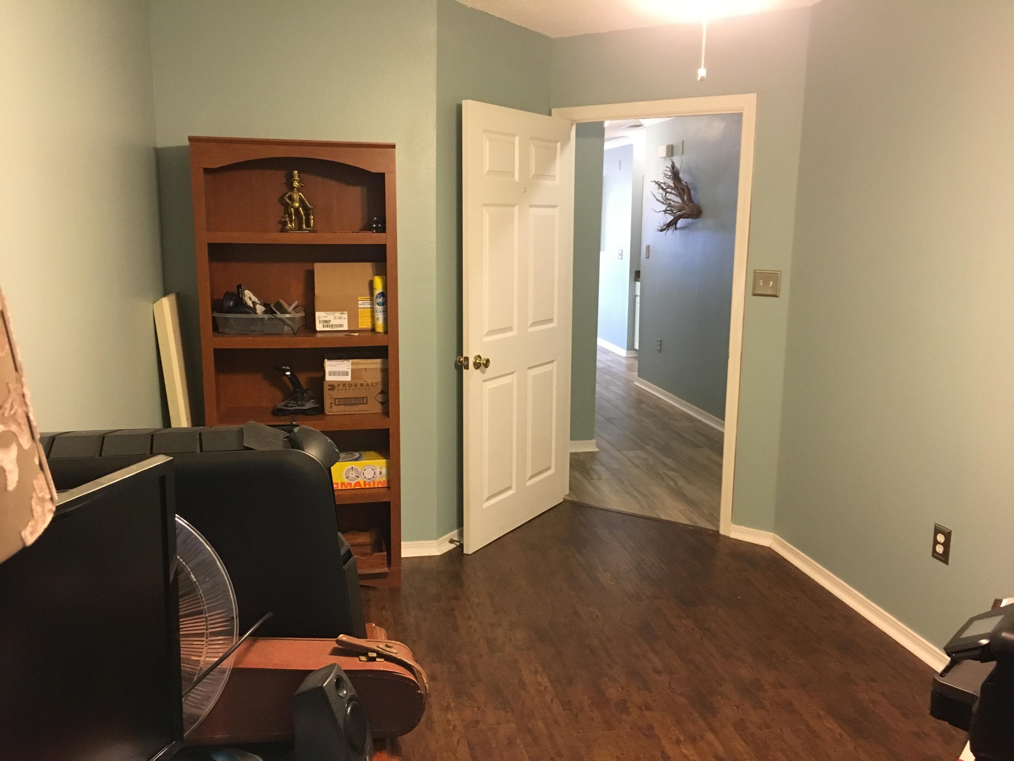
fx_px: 849
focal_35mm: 29
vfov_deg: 48.2
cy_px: 380
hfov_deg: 61.7
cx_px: 507
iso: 200
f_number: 2.2
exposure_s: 1/30
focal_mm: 4.15
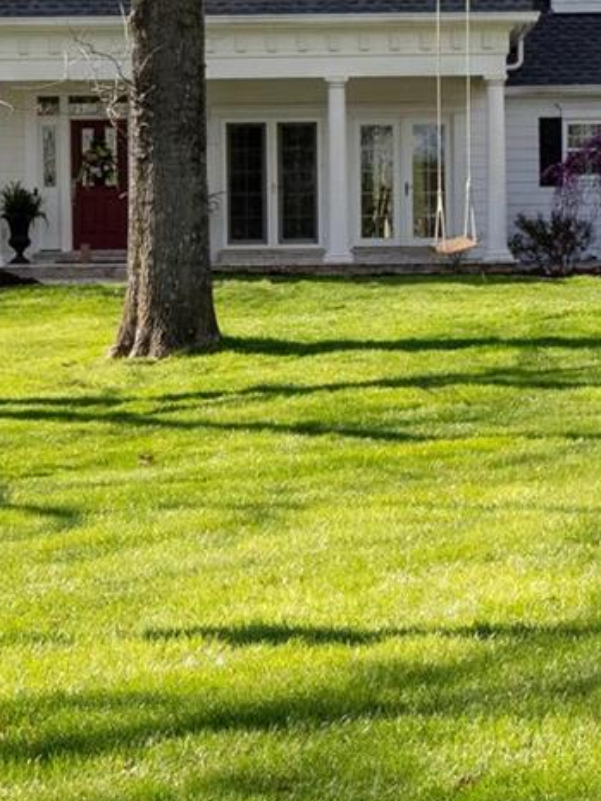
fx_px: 2753
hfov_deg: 12.5
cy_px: 283
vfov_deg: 16.5
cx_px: 317
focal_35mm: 119
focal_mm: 18
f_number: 8
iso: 400
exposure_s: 1/320
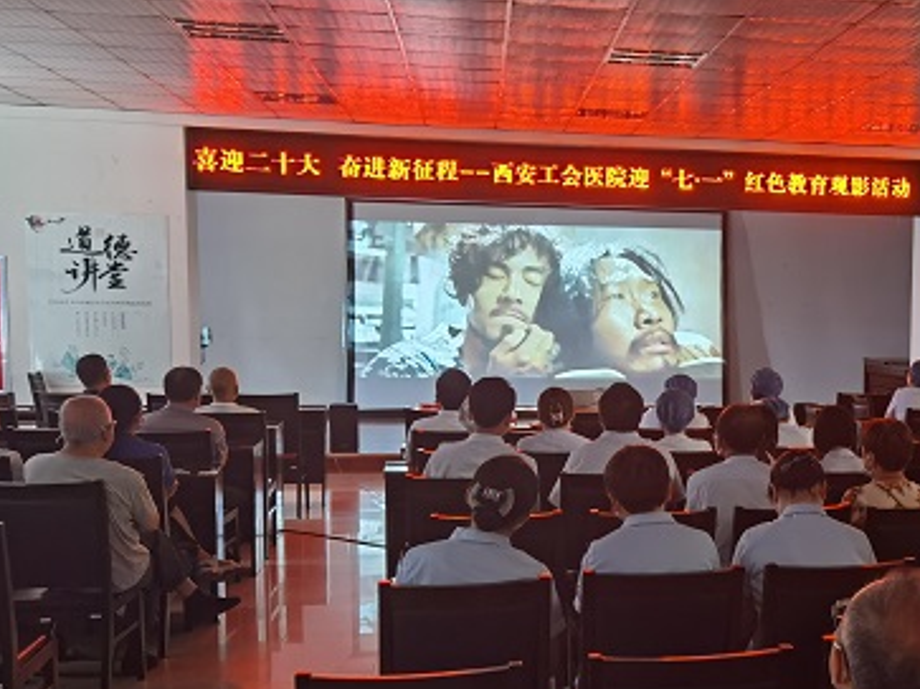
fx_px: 1435
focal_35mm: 54
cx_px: 857
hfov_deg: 33.4
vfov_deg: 26.9
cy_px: 455
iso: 500
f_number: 1.9
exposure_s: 1/25
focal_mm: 6.71
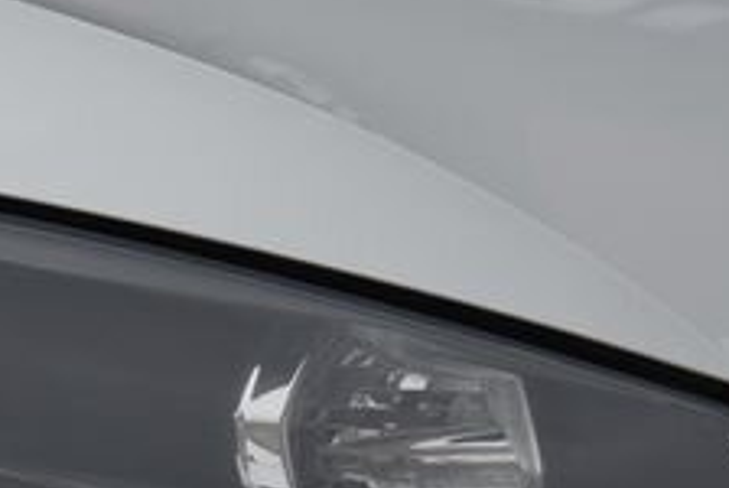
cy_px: 384
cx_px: -579
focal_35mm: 548
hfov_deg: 3.7
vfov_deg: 2.5
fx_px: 11111
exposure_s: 1/250
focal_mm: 120
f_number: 8
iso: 500
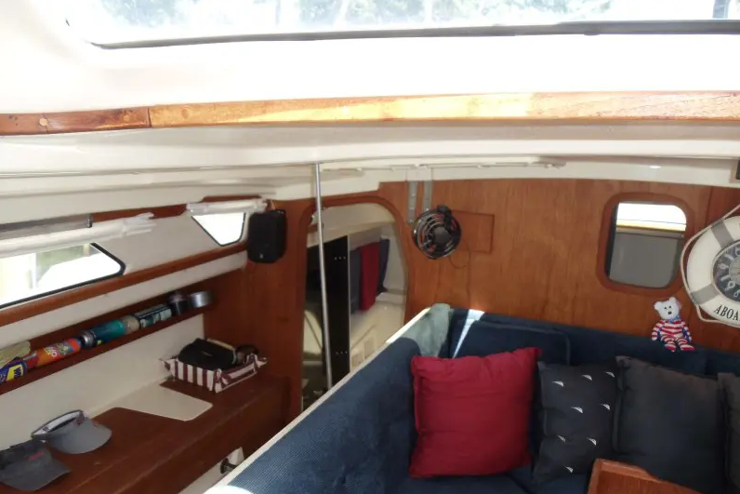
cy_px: 275
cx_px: 369
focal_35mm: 46
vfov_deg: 29.2
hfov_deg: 42.7
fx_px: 946
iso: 100
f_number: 3.5
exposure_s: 1/40
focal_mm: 6
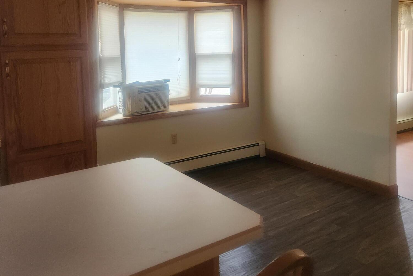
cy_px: 73
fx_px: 367
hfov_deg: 58.7
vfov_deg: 40.1
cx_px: 207
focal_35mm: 32
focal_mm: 5.4
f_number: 1.8
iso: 640
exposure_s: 1/120
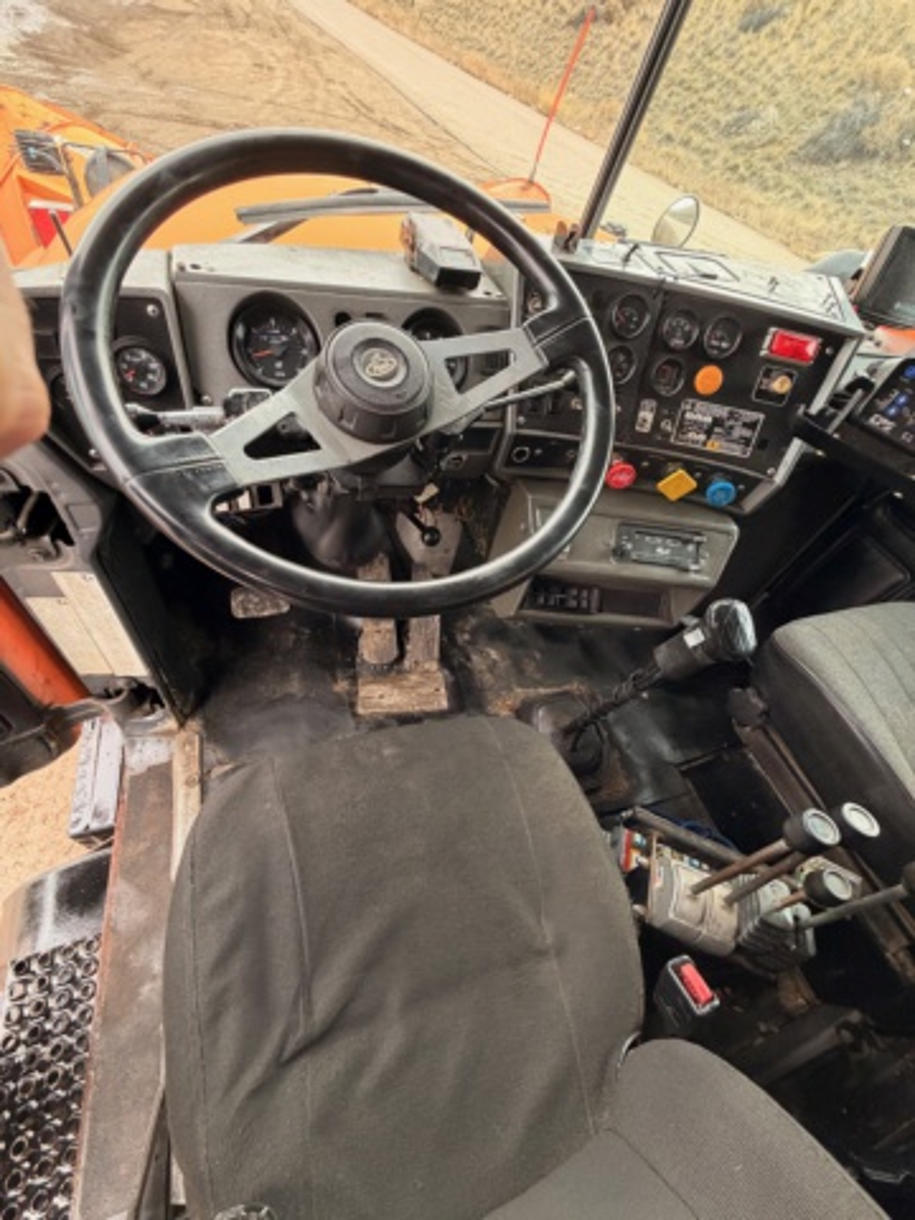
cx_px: 458
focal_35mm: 14
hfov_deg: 85.7
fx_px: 493
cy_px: 610
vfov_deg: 102.1
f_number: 2.2
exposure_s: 1/102
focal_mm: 2.22
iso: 320
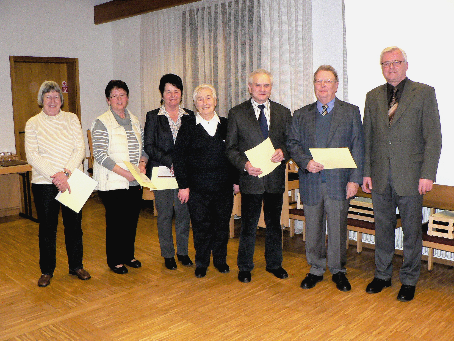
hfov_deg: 51.4
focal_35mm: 36
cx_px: 227
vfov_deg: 39.7
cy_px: 170
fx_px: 472
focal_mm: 6
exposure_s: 1/30
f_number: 2.8
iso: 400
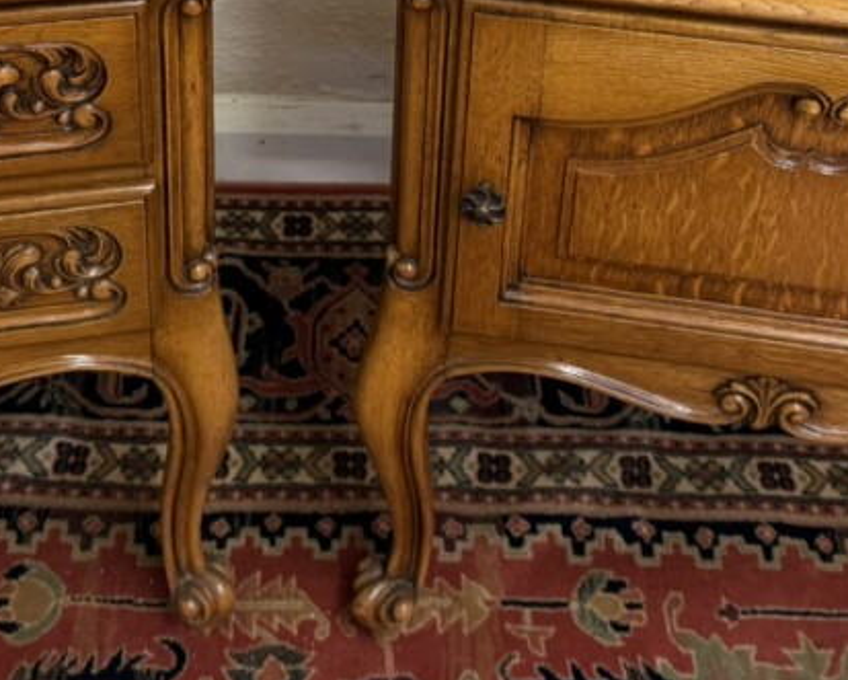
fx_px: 1708
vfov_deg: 21.5
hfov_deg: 27.9
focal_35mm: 68
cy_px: -33
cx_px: 363
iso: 160
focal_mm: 6.76
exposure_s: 1/50
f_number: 1.78
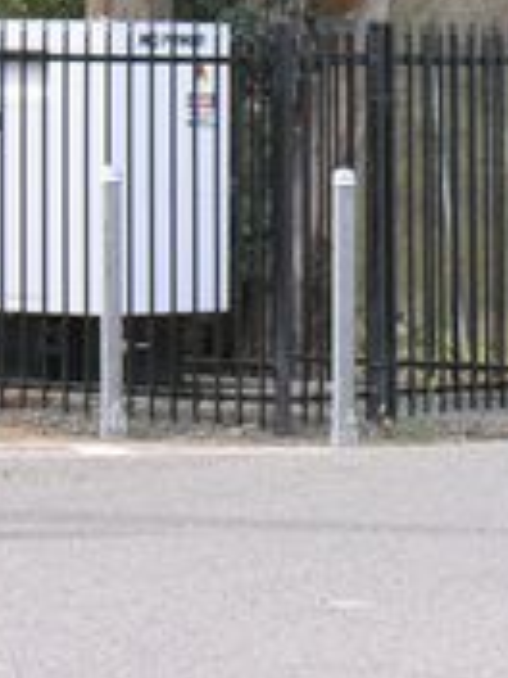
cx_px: 110
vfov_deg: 6.3
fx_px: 6164
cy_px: -27
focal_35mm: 315
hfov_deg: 4.7
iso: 50
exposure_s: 1/90
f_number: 5.2
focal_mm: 26.5
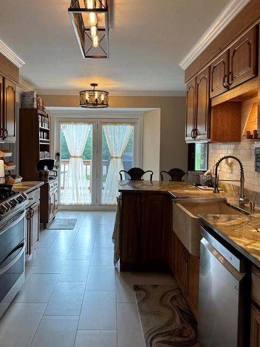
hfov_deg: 48.2
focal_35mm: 29
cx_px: 117
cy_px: 156
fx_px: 290
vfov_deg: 61.5
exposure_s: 1/122
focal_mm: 6.86
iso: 50
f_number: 1.78
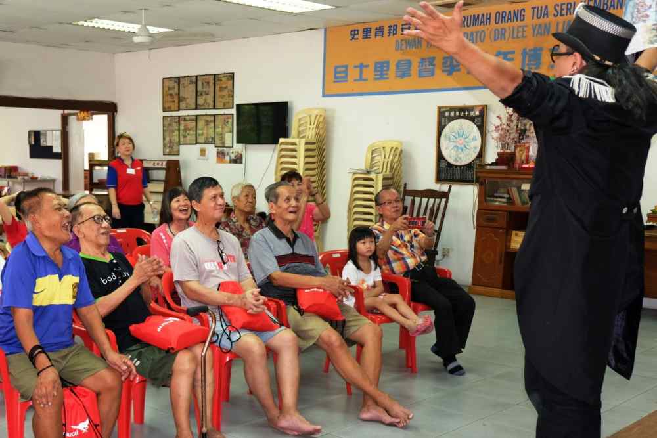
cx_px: 328
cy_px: 219
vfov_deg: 42.3
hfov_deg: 60.3
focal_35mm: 31
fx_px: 566
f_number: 3.2
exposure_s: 1/45
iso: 640
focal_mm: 20.5
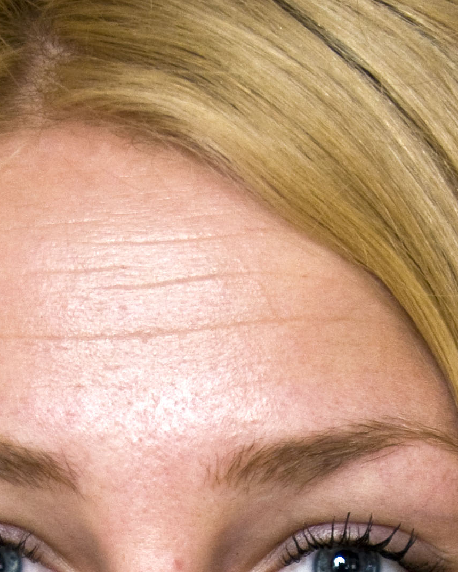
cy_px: 903
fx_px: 4186
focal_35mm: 247
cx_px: 236
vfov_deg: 7.7
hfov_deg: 6.3
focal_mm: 44
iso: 320
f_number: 4.5
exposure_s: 1/60
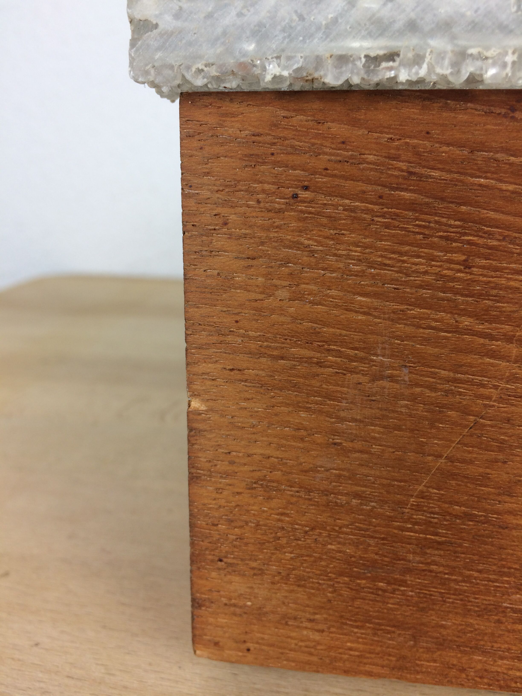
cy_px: 348
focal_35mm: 29
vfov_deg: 61.7
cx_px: 261
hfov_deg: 48.2
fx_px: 583
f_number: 2.2
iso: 40
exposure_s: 1/50
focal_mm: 4.15
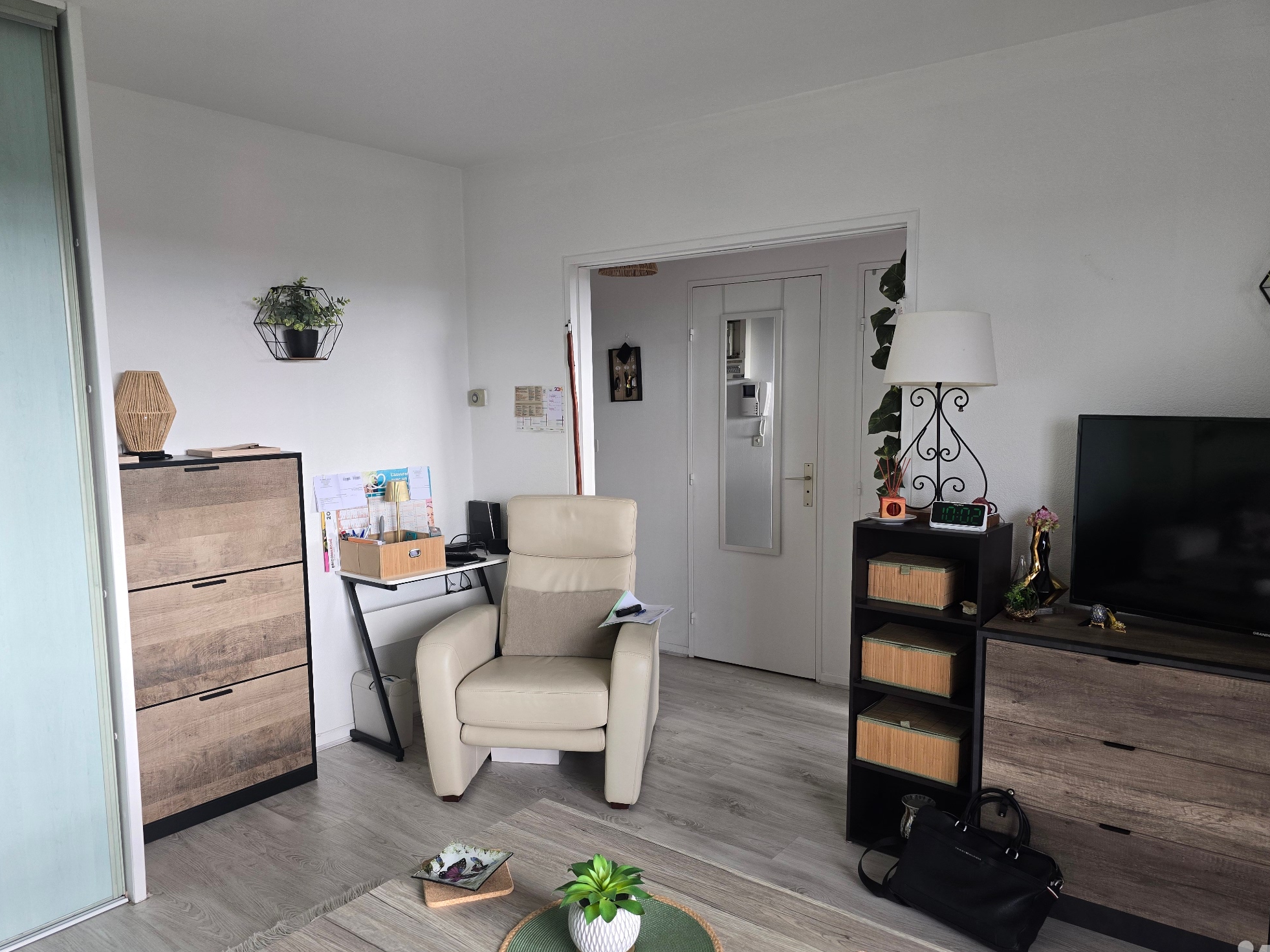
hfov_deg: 71.6
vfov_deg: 56.8
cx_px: 624
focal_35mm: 24
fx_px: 880
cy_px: 493
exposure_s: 1/180
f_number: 1.7
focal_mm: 6.3
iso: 100
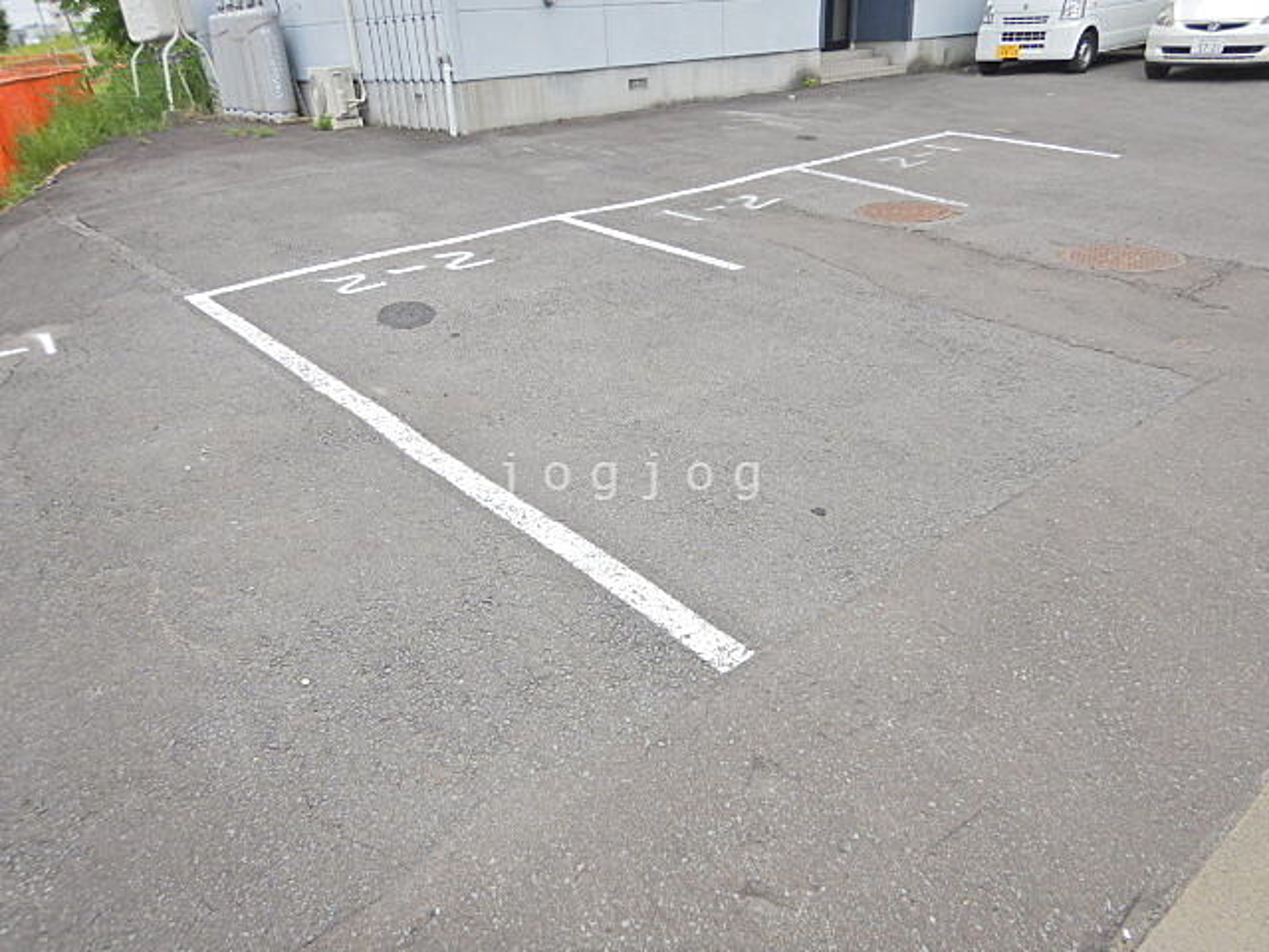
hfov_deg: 71.6
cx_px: 634
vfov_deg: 56.8
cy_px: 476
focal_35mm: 24
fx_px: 880
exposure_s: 1/400
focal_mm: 4.3
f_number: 2.8
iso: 125
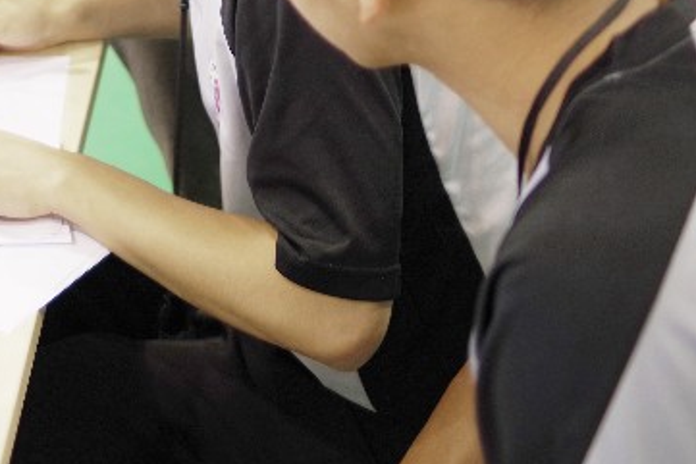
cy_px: -300
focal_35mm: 110
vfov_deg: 11.7
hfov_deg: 17.5
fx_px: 2127
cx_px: -197
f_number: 2
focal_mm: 31
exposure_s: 1/40
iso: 200
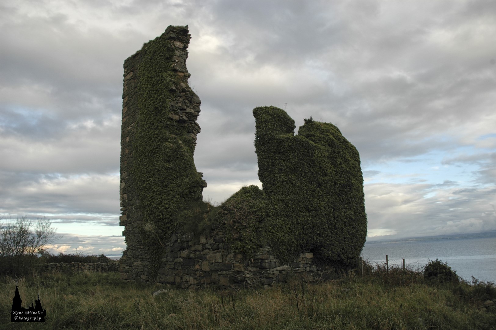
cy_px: 165
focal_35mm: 27
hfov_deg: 67.4
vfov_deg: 47.9
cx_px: 248
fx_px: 372
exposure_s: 1/250
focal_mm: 18
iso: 200
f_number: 8
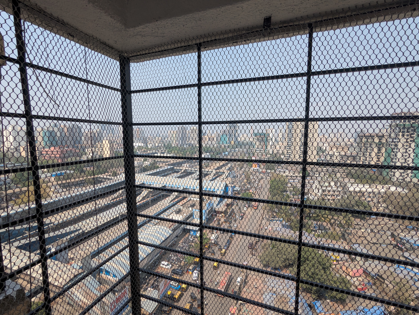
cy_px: 158
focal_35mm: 16
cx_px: 210
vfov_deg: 78.2
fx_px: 194
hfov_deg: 94.4
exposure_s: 1/915
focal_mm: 2.35
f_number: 2.2
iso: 47
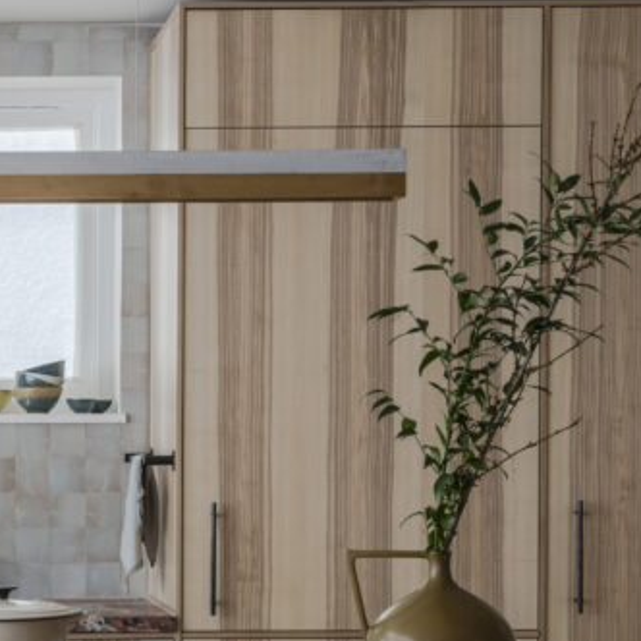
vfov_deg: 17.8
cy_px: 464
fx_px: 2032
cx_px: -81
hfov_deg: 17.3
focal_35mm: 97
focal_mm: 37
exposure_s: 1/1.25
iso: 320
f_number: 9
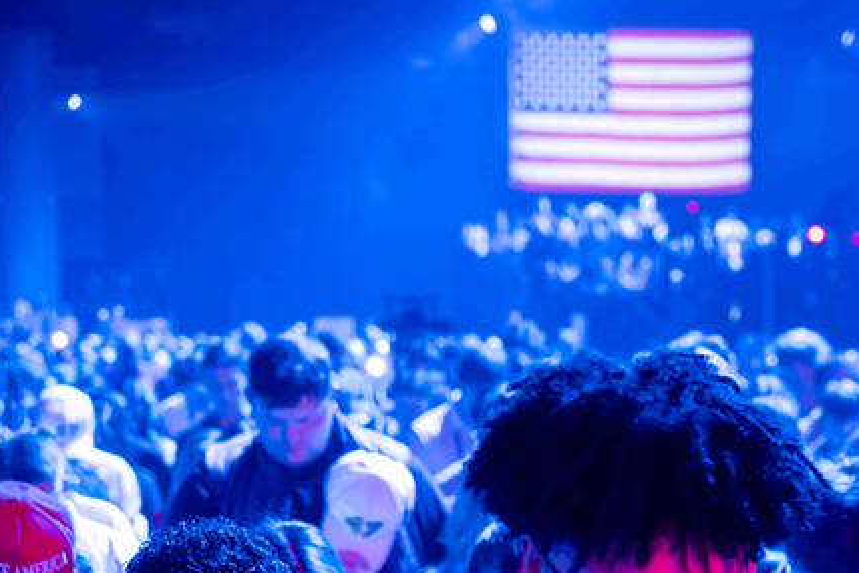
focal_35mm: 108
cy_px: 652
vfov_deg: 12.4
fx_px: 2578
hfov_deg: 18.8
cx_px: 654
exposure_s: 1/40
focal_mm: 45
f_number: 3.2
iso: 800
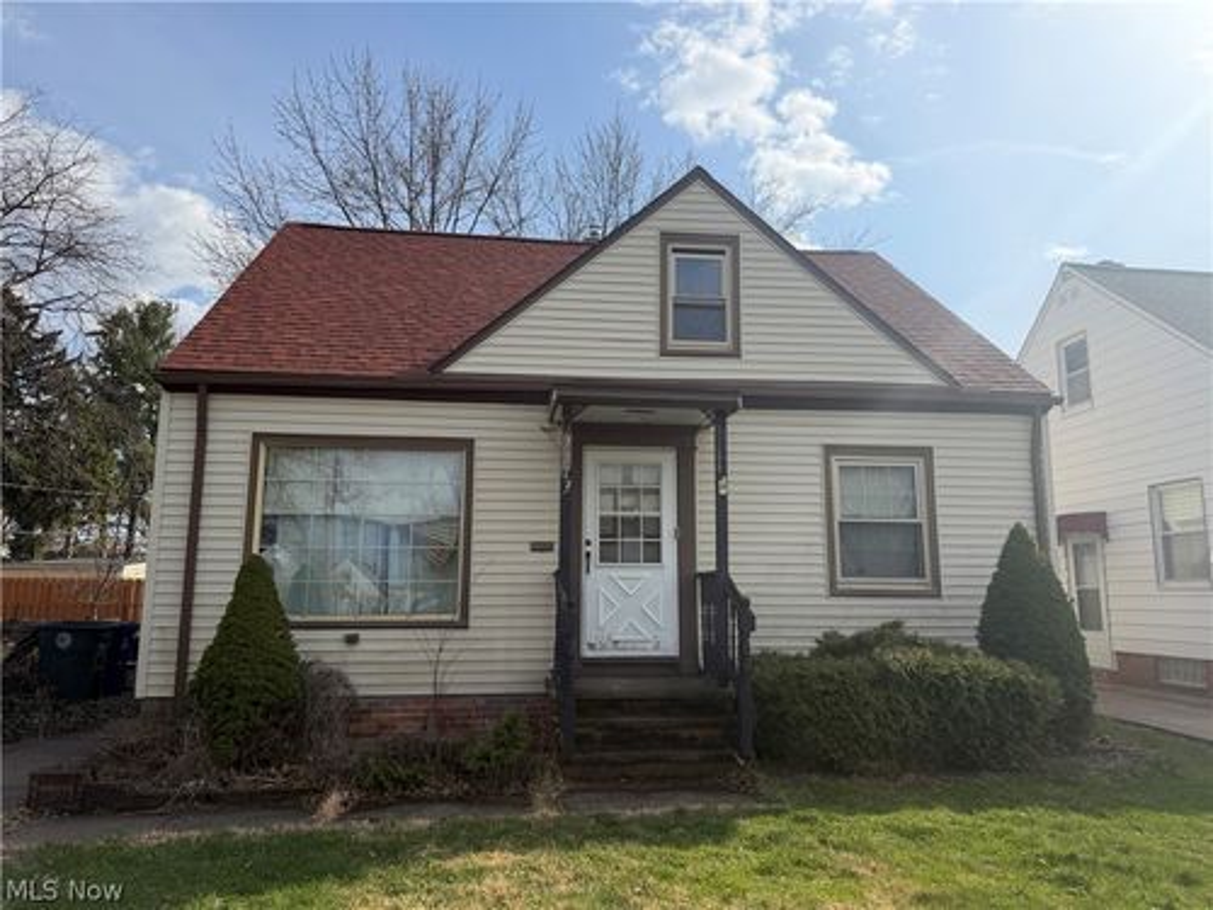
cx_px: 606
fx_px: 841
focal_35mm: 24
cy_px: 455
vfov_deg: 56.8
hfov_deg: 71.6
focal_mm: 6.76
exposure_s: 1/6711
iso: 100
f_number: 1.78
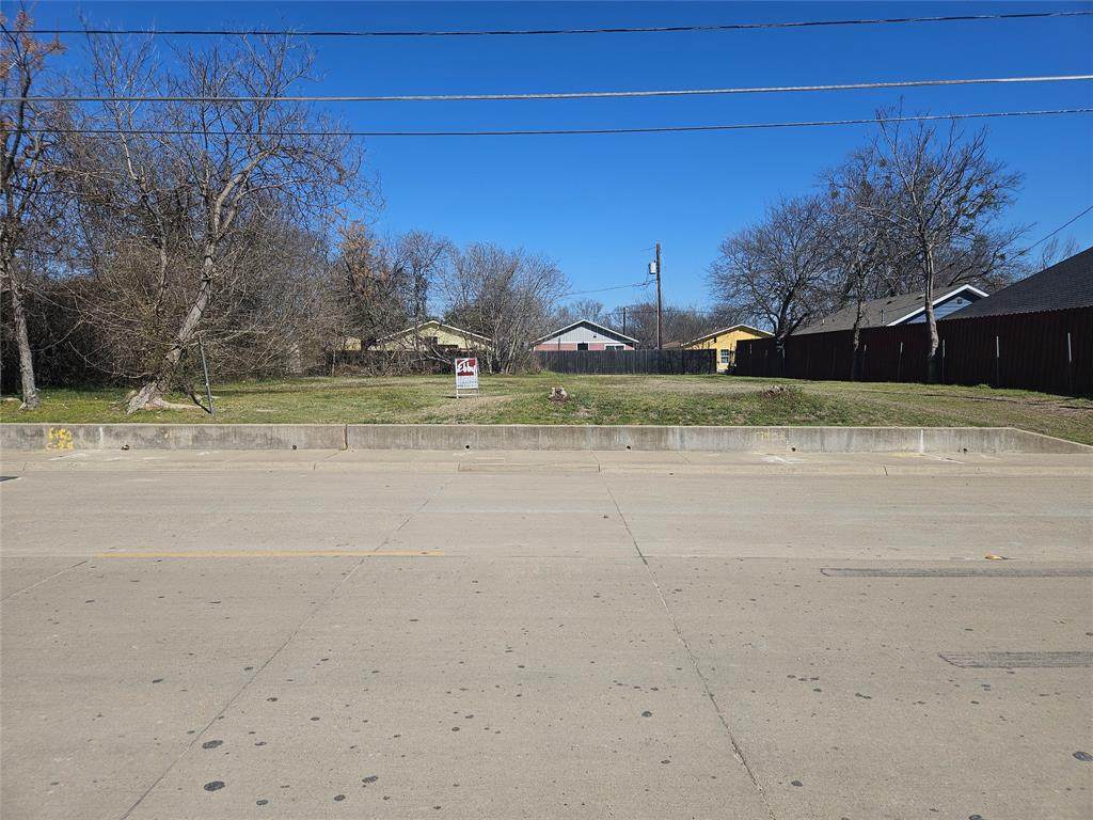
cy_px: 410
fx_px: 726
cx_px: 546
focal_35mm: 23
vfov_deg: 58.9
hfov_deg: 73.9
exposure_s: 1/3100
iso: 25
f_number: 1.8
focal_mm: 5.4
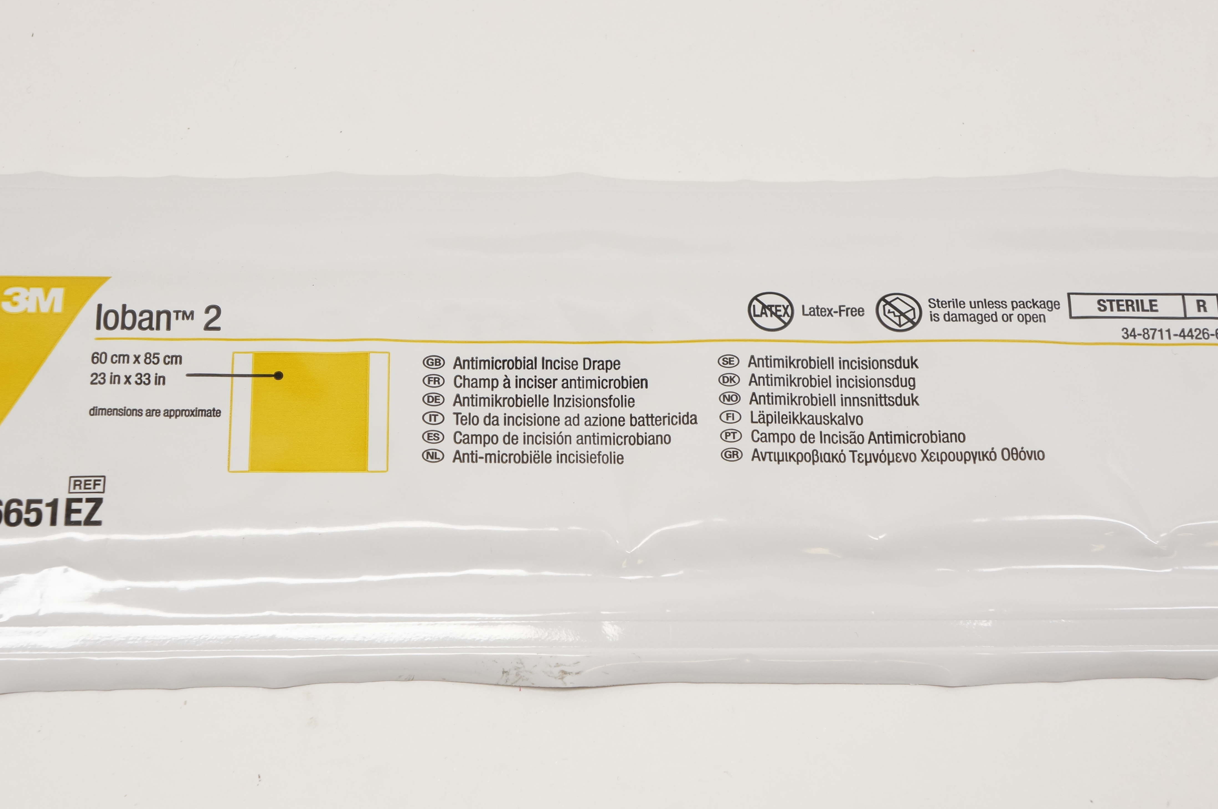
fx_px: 2264
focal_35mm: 67
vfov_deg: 20.3
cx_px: 592
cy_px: 437
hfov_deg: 30.1
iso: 800
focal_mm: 40
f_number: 7.1
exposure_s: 1/125
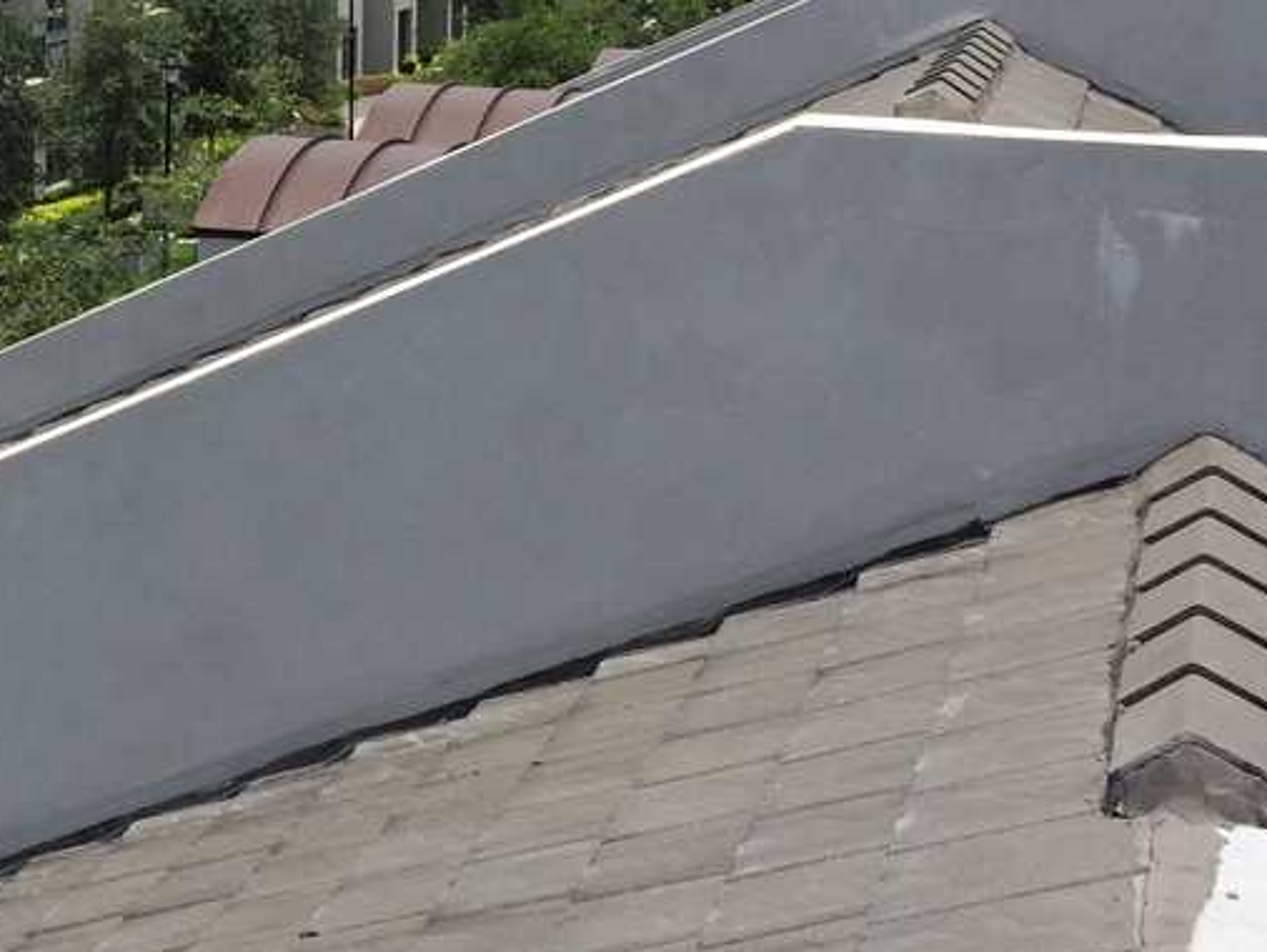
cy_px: 70
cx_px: -31
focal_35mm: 79
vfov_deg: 18.3
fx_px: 2893
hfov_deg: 23.6
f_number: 2.2
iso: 40
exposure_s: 1/2933
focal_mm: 4.12
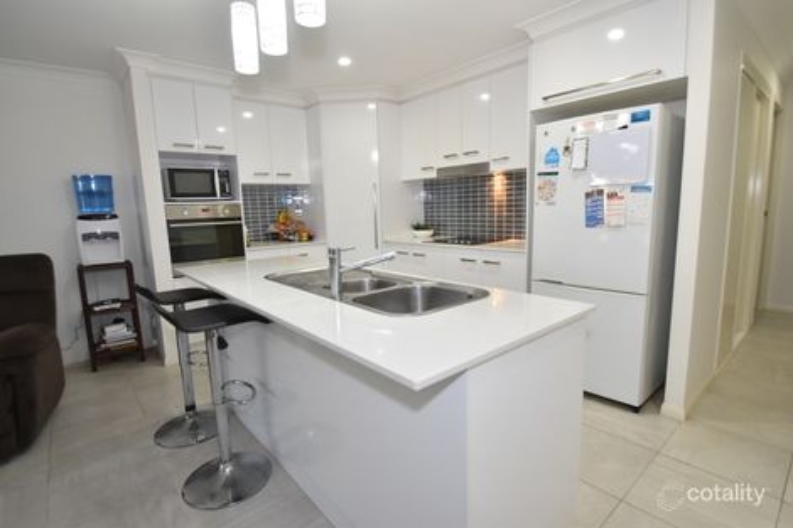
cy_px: 264
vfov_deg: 69.6
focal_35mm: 17
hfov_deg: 92.5
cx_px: 396
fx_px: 380
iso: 800
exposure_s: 1/125
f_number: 5.6
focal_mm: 11.5
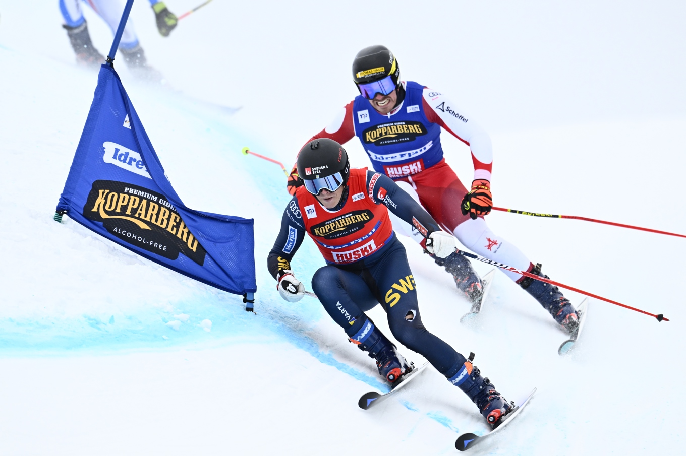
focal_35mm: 560
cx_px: 343
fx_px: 10664
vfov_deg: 2.5
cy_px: 228
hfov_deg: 3.7
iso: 1100
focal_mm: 560
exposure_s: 1/3200
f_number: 5.6
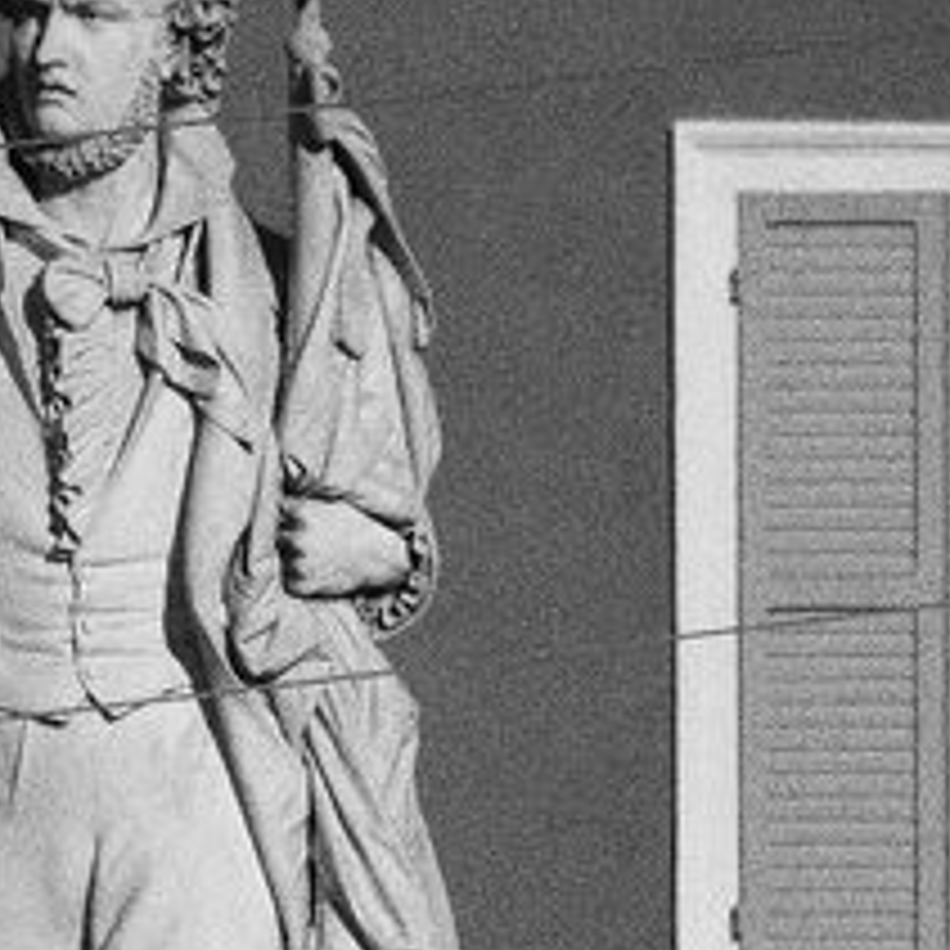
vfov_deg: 0.8
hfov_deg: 0.8
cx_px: 131
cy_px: 1085
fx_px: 66570
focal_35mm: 2144
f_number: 6.3
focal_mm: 153.1
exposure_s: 1/1000
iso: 80
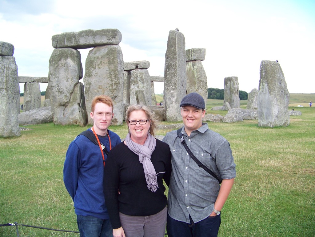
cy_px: 118
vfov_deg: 39.7
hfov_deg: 51.4
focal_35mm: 36
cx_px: 158
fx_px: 328
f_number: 2.8
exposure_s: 1/200
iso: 64
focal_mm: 5.85
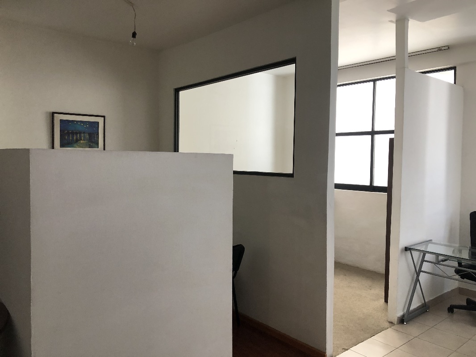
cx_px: 238
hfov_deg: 63.4
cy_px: 178
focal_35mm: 28
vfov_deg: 49.8
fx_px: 385
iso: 32
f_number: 1.8
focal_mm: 3.99
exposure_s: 1/30
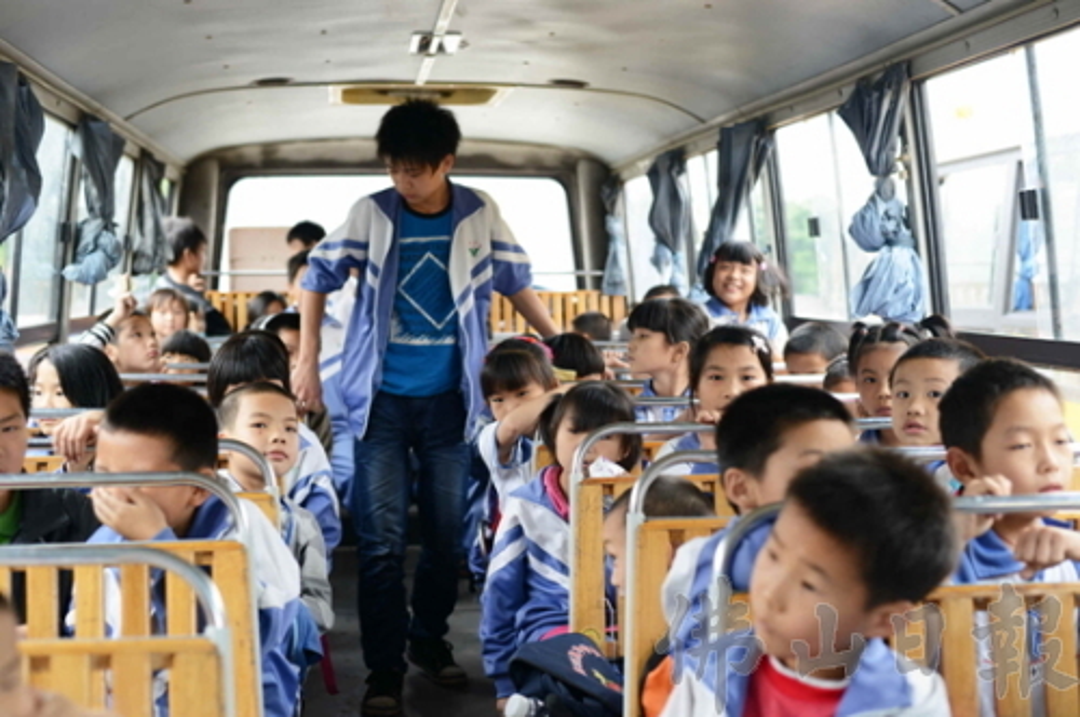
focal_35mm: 50
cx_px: 540
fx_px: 1498
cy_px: 358
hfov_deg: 39.6
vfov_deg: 26.9
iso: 800
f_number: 3.5
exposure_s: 1/125
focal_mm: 50
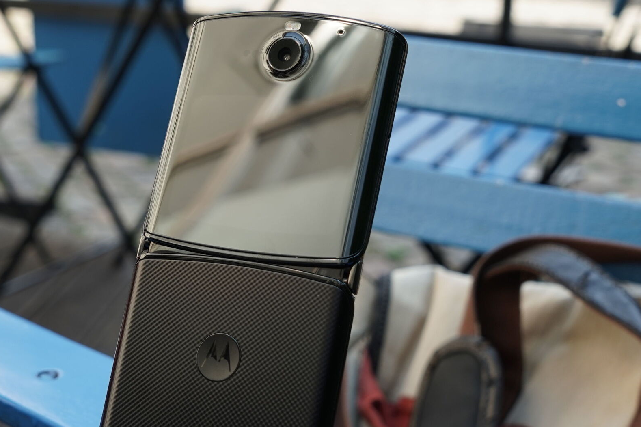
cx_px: 252
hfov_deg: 43.4
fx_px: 801
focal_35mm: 45
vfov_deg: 29.8
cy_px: 201
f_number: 7.1
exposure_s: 1/160
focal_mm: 37
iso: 250
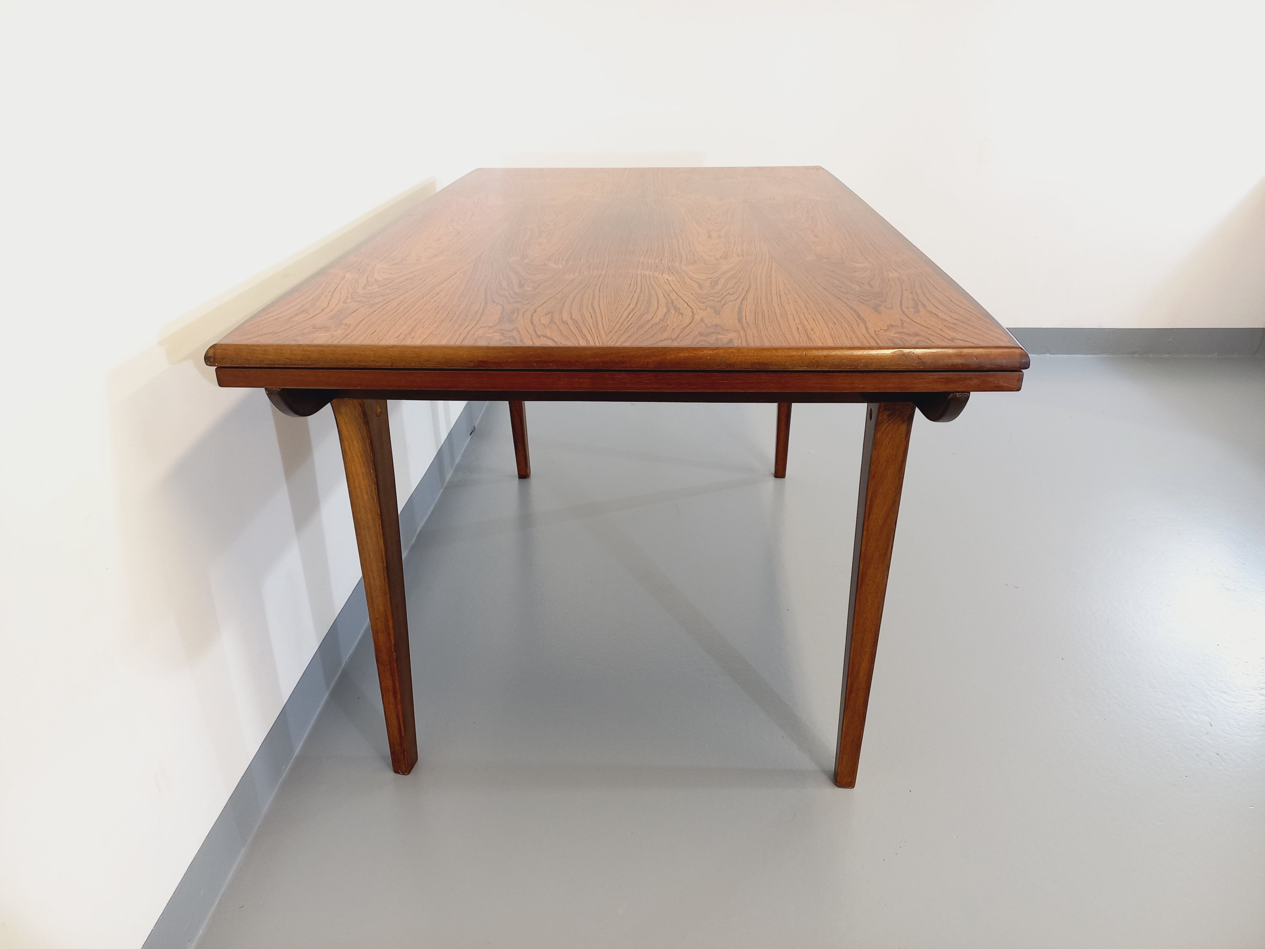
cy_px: 474
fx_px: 914
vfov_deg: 54.9
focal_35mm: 25
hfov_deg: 69.4
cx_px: 632
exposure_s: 1/49
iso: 250
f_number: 1.8
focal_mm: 4.65
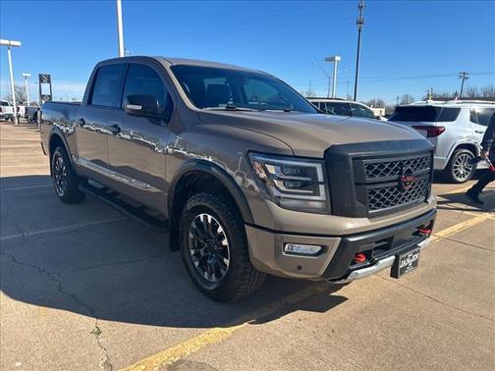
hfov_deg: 67.3
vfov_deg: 53.1
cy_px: 186
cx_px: 248
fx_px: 372
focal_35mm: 26
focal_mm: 5.7
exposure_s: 1/2513
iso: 50
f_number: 1.5
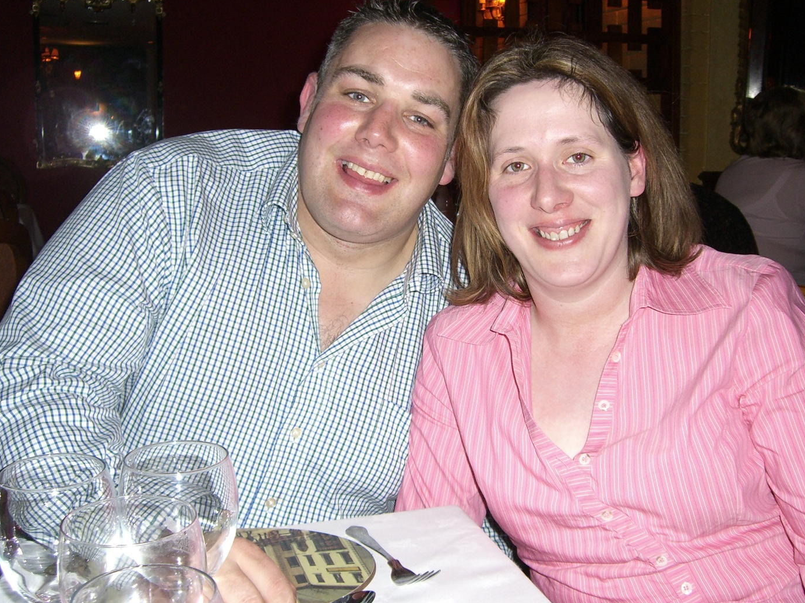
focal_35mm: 44
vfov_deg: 32.8
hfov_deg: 42.9
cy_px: 268
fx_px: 1023
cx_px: 440
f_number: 2.7
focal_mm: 6.2
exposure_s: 1/60
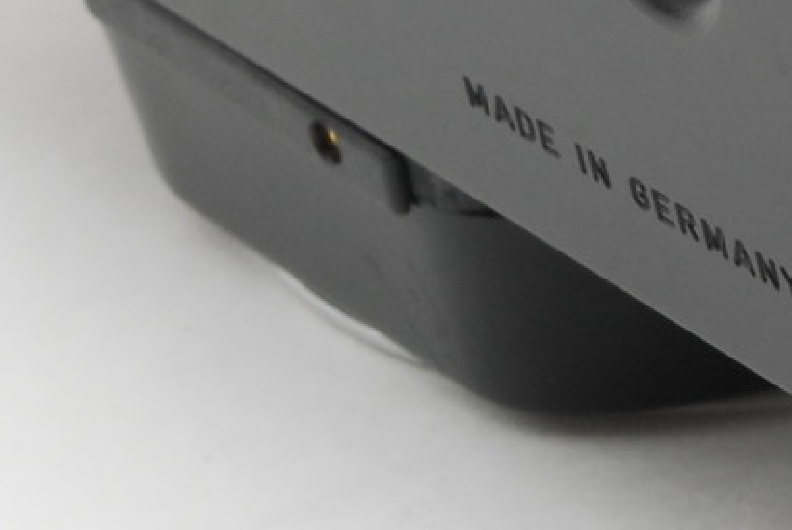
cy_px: -350
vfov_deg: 4.3
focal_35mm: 321
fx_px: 7068
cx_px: 919
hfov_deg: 6.4
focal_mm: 55
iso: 400
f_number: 20
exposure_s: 1/100
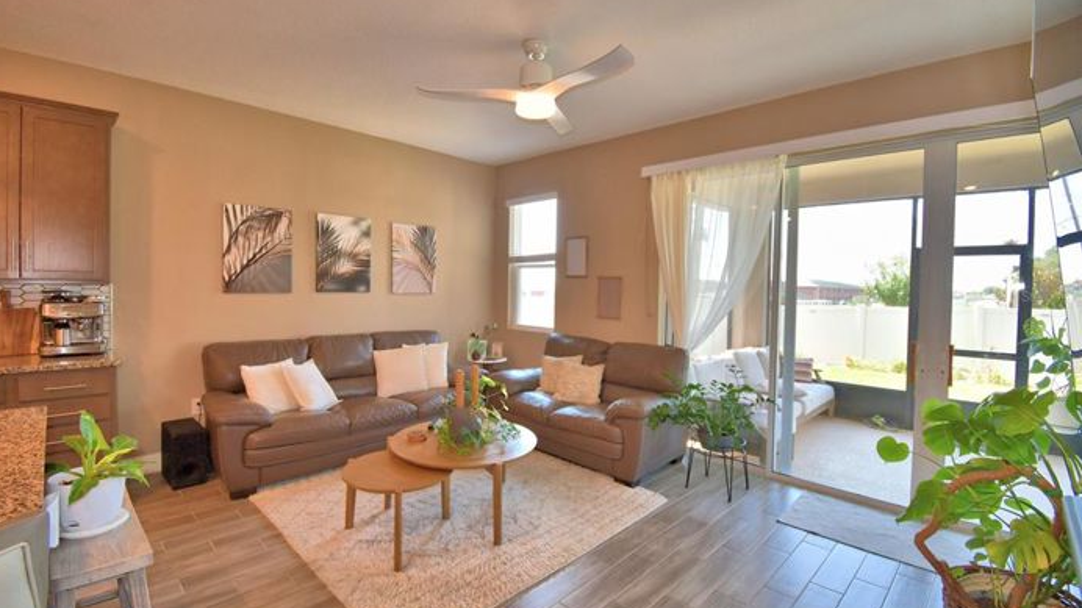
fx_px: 459
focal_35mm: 16
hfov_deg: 99.4
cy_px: 296
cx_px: 532
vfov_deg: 67.0
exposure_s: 1/50
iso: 200
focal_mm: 10
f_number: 4.5
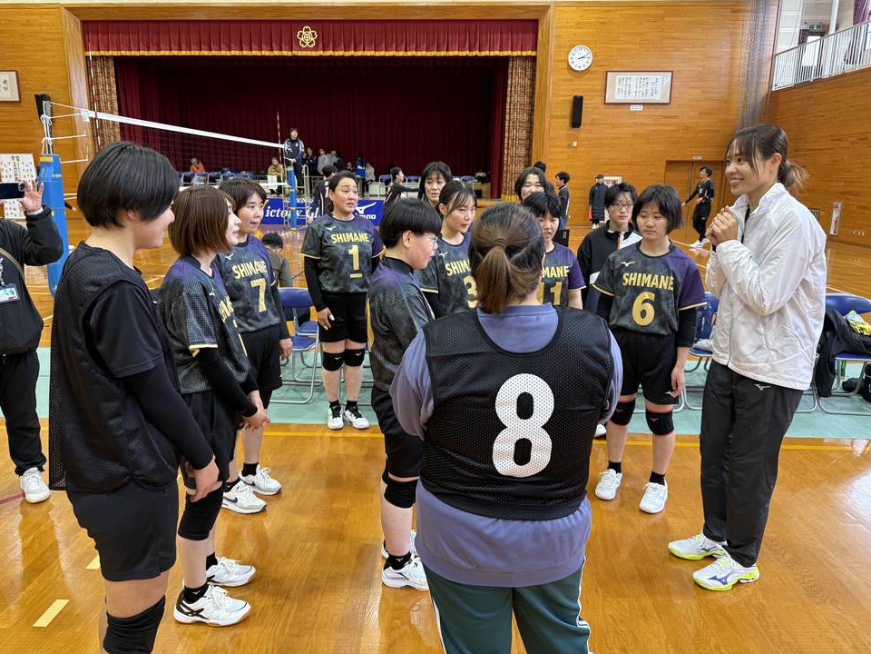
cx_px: 420
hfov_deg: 69.4
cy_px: 315
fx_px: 629
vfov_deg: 54.9
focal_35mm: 25
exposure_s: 1/60
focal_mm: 6.76
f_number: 1.78
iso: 200
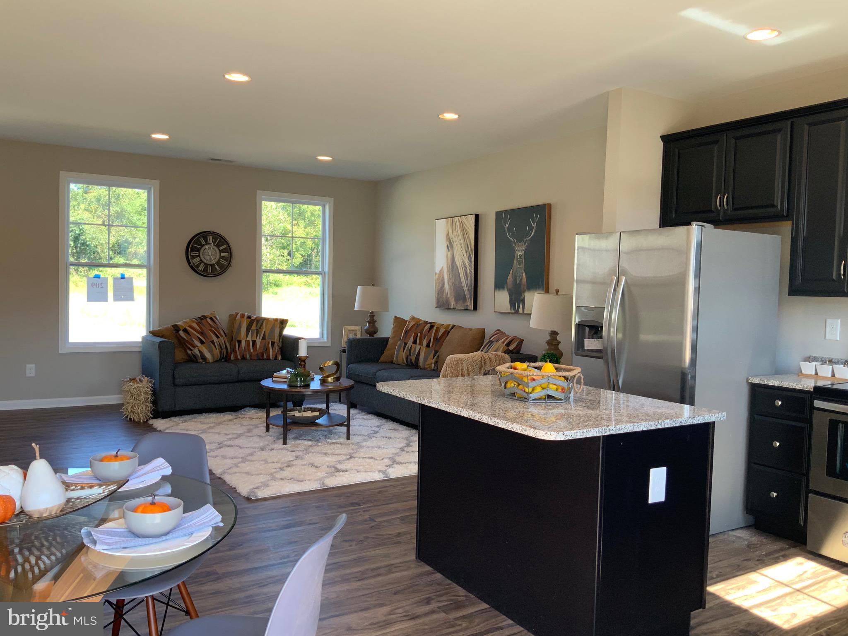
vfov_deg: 48.2
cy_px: 318
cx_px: 424
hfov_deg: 61.7
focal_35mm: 29
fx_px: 710
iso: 50
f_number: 1.8
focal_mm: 3
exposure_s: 1/120
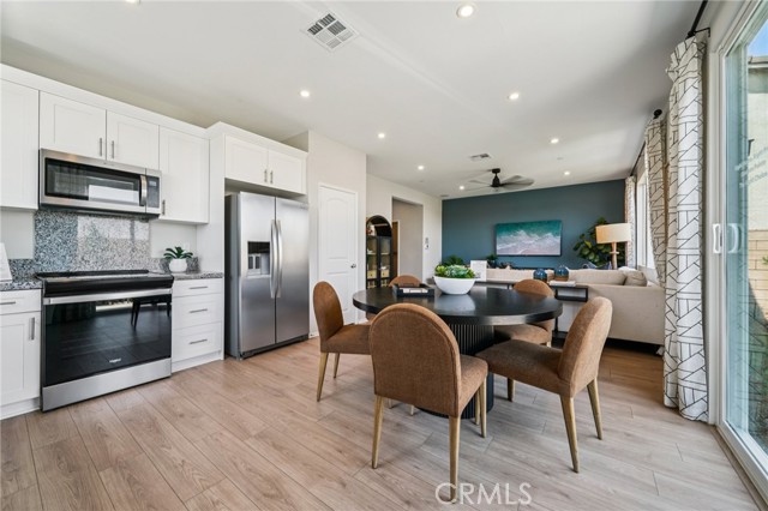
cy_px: 256
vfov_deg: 85.4
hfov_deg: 108.4
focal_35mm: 13
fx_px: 277
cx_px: 384
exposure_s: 1/30
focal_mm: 13
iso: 320
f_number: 8
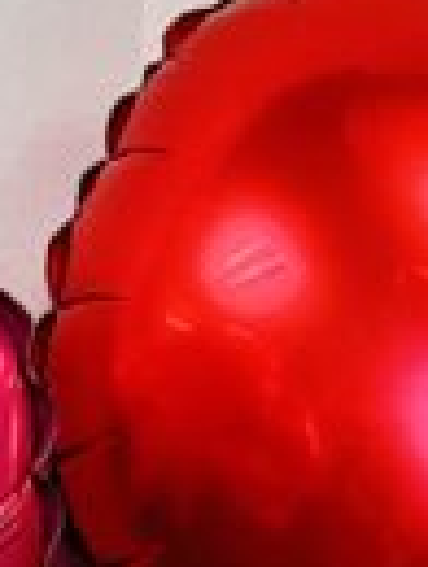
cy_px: 1156
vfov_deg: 11.1
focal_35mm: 160
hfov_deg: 9.2
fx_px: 2629
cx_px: -131
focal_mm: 5.7
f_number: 1.5
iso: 125
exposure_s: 1/60
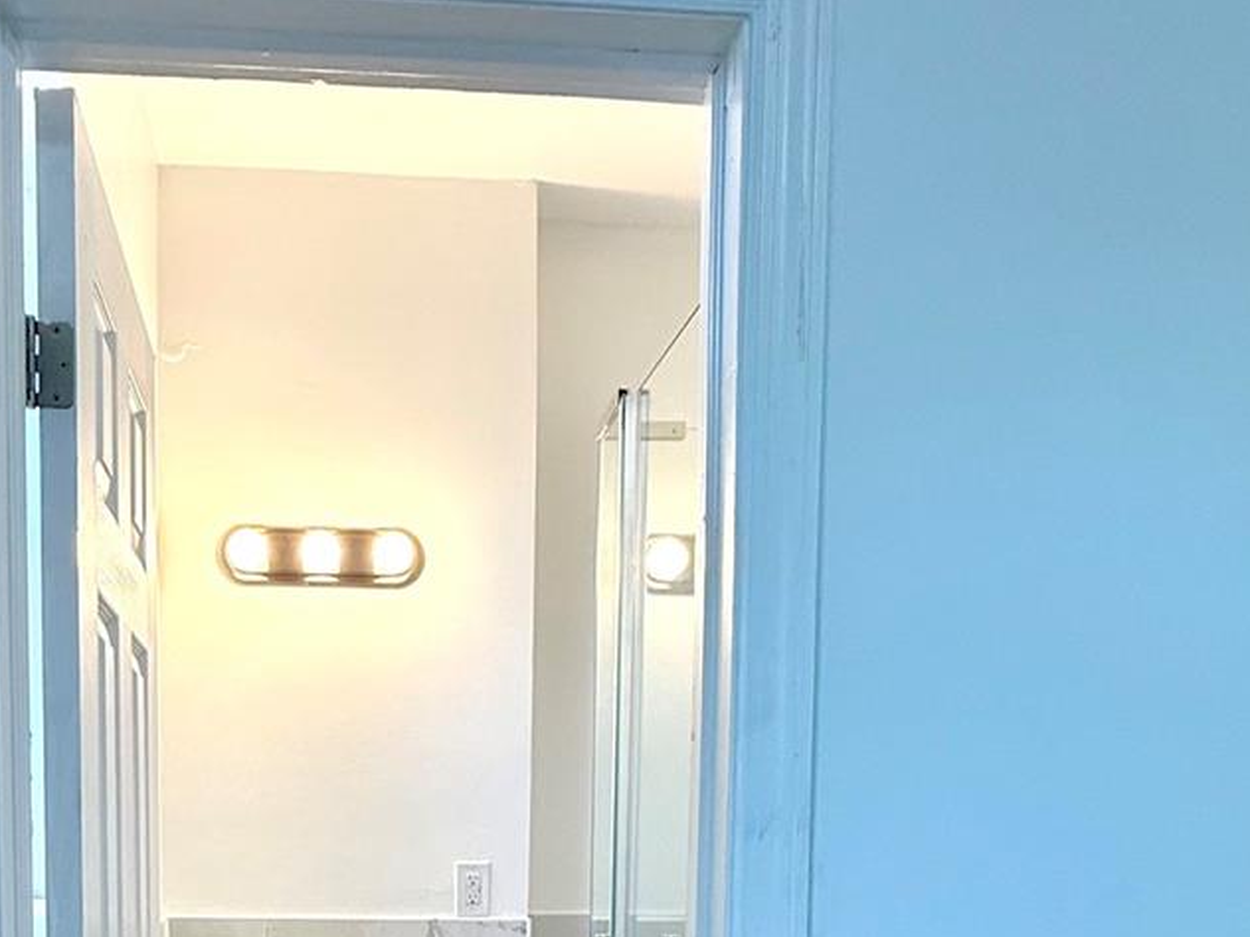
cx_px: 388
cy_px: 947
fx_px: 1228
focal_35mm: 34
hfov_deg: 52.6
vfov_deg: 37.2
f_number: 2.2
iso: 100
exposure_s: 1/120
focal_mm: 2.22
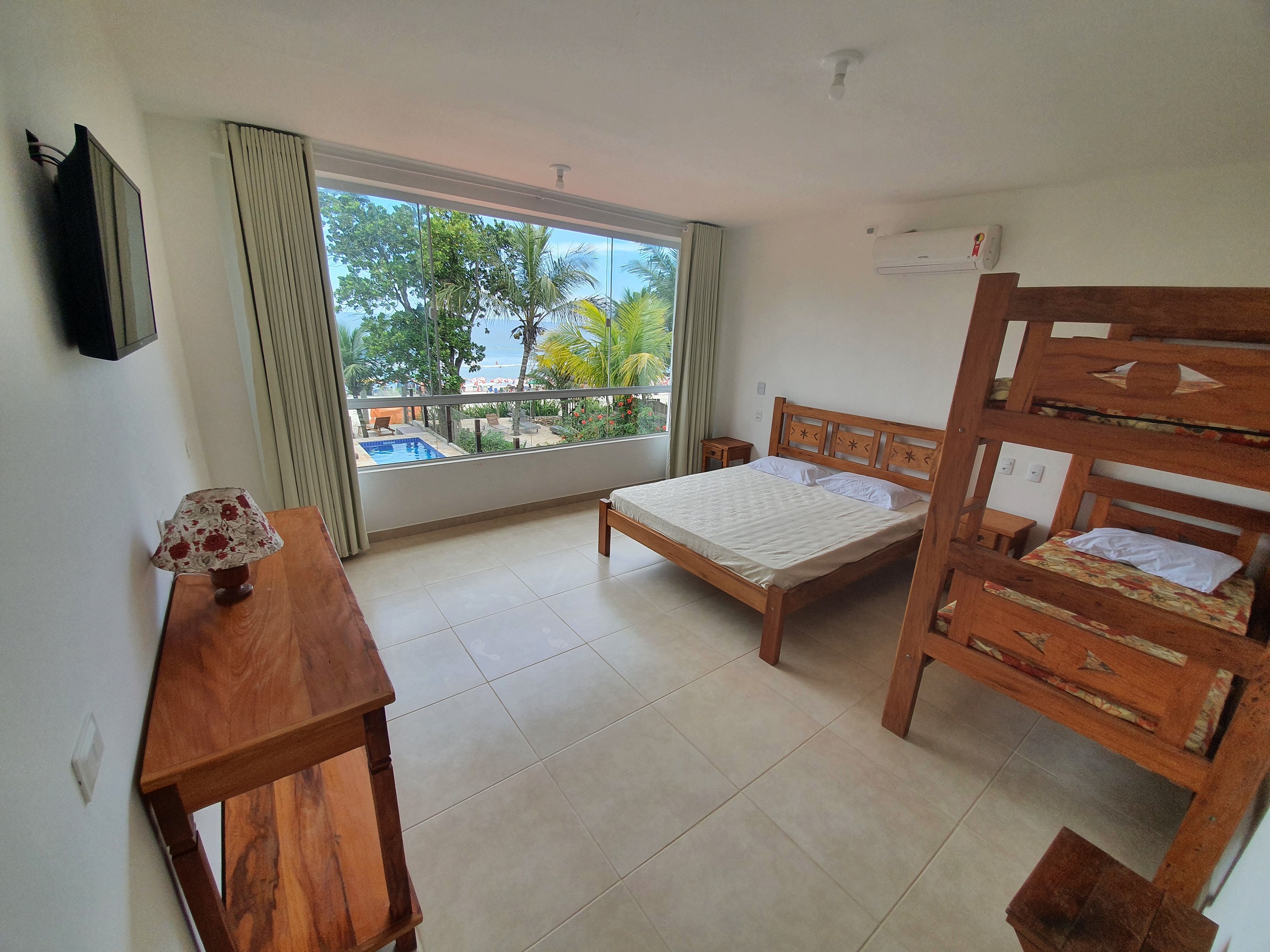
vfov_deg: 89.9
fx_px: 477
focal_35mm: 13
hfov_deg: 106.2
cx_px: 635
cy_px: 476
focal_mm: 1.8
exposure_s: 1/203
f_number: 2.2
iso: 50
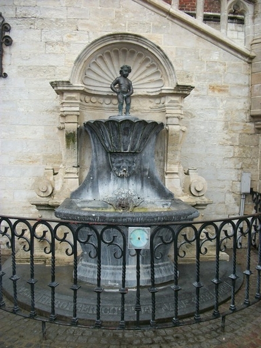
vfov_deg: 56.8
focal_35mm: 32
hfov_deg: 44.2
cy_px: 174
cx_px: 130
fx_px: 322
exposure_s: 1/50
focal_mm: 5.7
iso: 80
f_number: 8.8
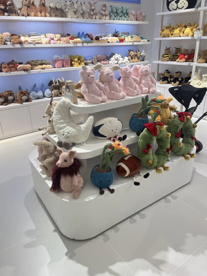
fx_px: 207
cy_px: 138
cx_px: 104
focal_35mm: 26
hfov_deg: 53.1
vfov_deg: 67.3
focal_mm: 5.1
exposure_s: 1/100
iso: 40
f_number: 1.6
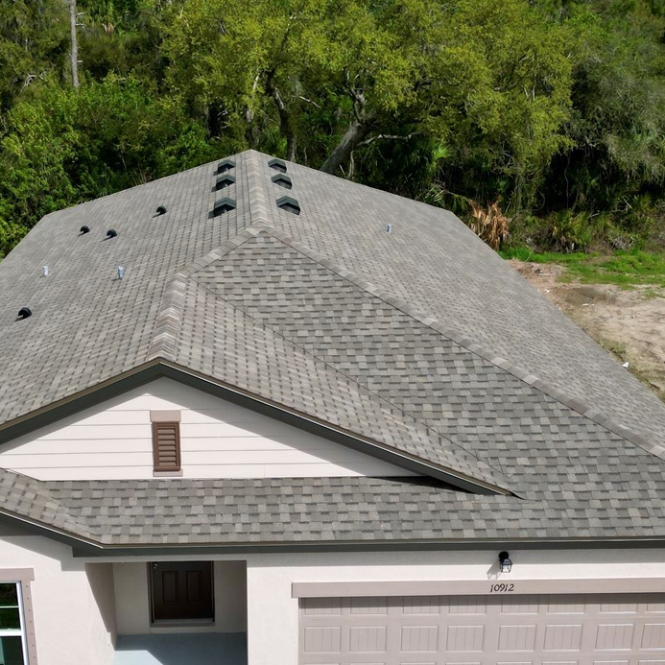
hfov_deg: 34.6
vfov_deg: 34.2
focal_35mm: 49
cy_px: 473
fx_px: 1065
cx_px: 266
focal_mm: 6.72
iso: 150
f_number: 1.7
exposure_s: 1/6000
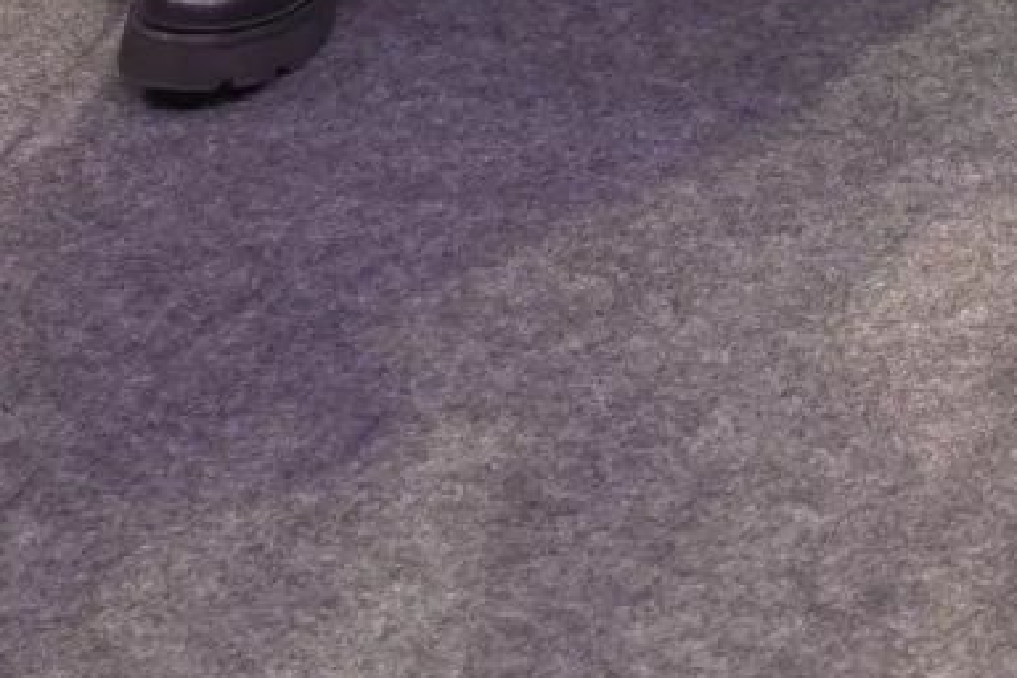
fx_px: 4520
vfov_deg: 7.7
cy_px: -1159
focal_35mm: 160
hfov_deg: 12.6
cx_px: 1163
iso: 640
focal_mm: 24
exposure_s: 1/320
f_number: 2.8
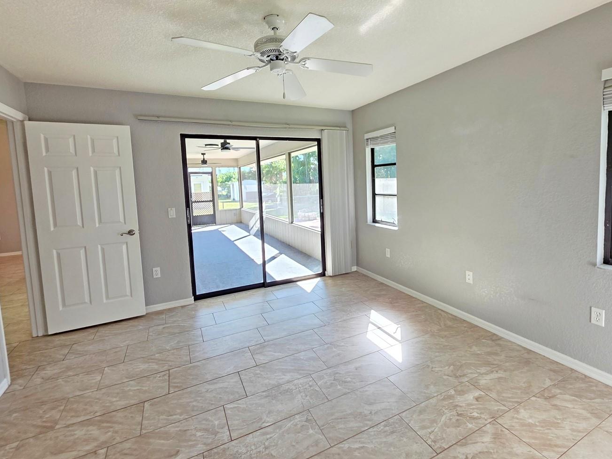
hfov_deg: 94.3
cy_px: 207
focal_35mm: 16
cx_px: 331
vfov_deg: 77.9
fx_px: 283
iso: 125
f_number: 1.9
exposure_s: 1/120
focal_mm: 2.2
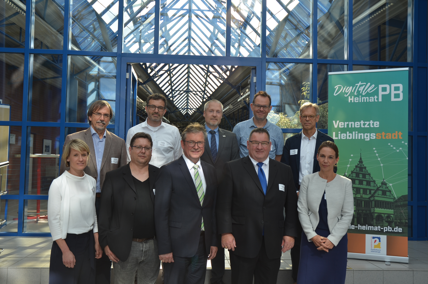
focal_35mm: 38
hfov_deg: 51.4
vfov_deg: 35.3
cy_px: 142
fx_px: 445
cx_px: 214
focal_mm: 25
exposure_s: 1/125
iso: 100
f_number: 5.6
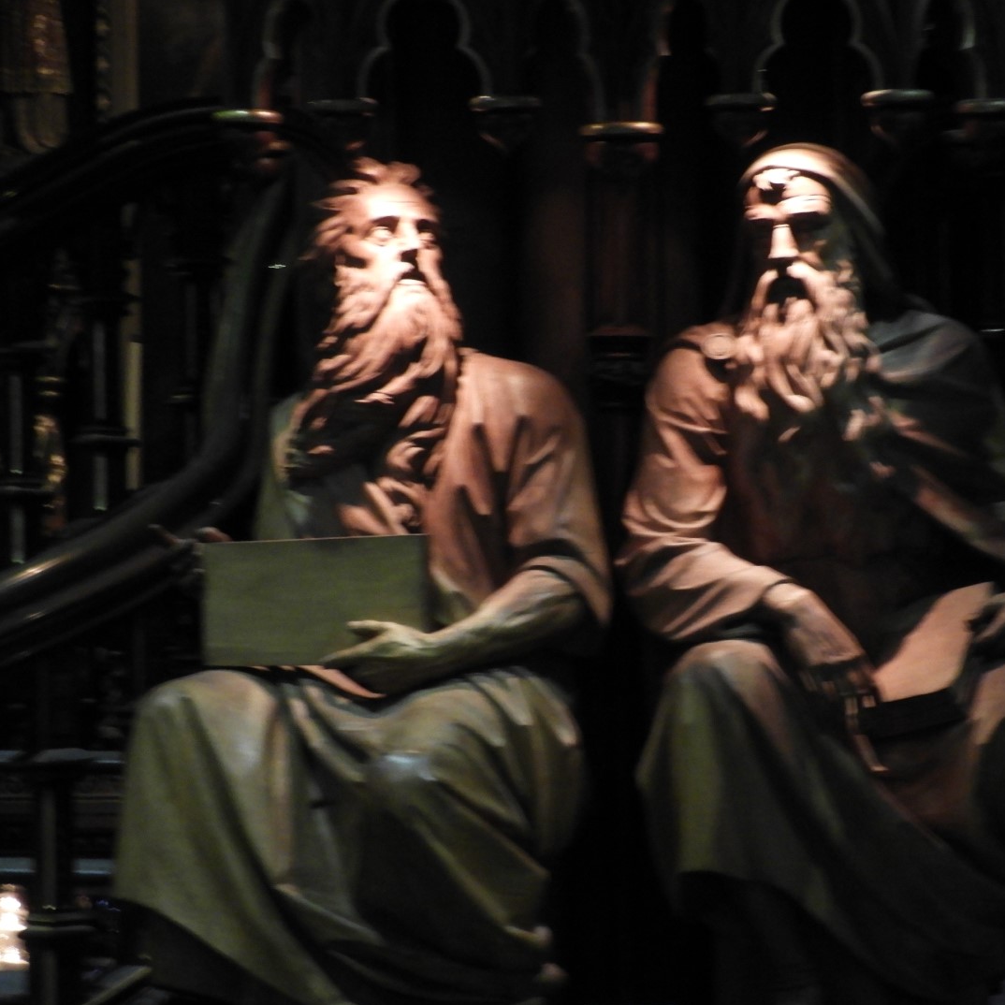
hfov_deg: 10.9
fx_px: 5256
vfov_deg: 10.9
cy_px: 504
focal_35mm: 160
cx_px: 644
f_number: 5
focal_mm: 24.2
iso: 800
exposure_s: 1/5
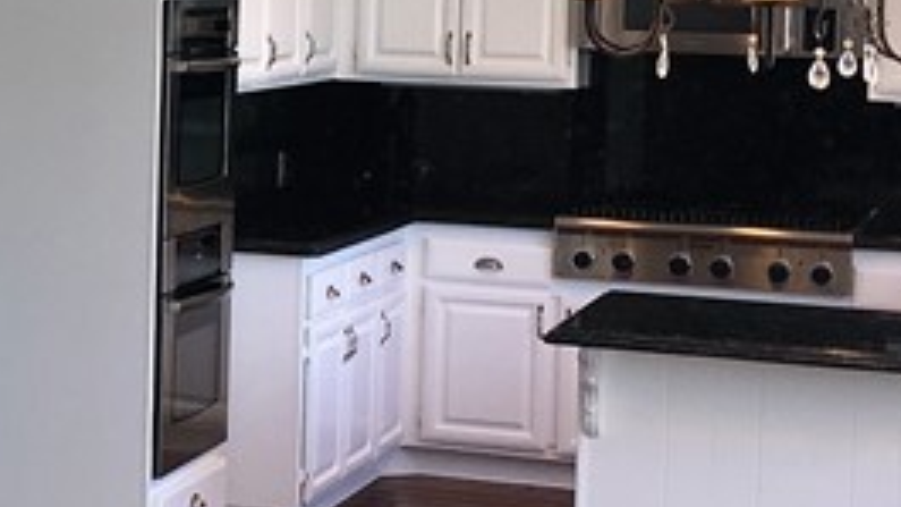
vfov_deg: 9.9
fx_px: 2914
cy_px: 85
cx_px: -381
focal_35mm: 122
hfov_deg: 16.3
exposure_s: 1/70
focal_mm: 4.15
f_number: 2.2
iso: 25
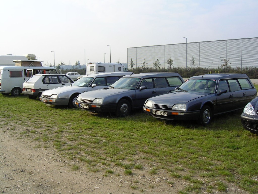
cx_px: 129
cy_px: 97
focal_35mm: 36
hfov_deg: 51.4
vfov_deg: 39.7
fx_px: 268
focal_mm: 5.6
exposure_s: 1/268
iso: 50
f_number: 4.8
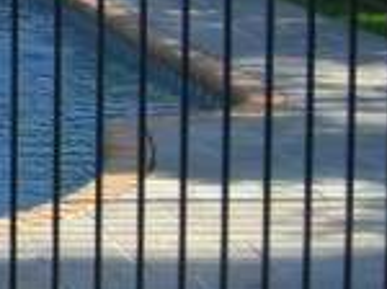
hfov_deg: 10.8
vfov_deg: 8.5
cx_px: -365
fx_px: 1886
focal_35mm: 169
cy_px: -168
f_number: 2.8
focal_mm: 7.9
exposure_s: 1/200
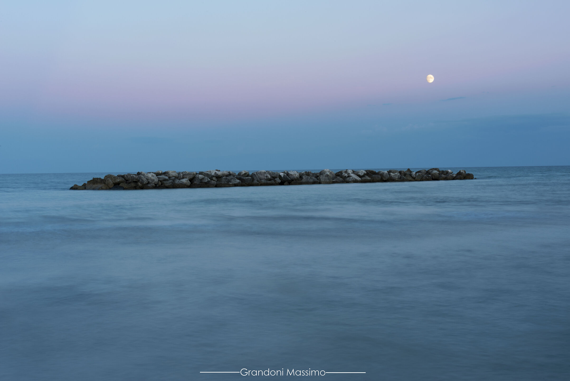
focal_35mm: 52
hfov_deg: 38.2
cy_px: 190
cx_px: 285
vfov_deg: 26.0
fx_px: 824
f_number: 20
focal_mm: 52
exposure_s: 3
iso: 50
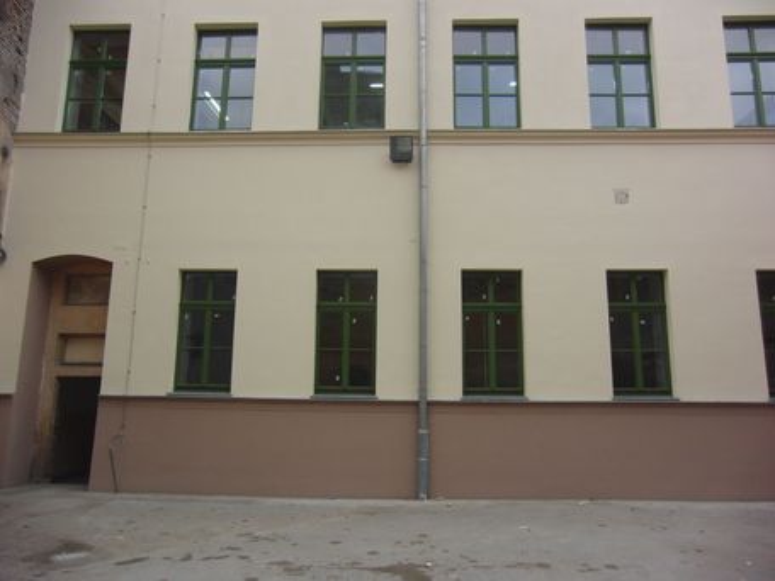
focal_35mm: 24
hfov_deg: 71.6
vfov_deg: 56.8
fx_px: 537
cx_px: 388
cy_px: 290
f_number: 3.2
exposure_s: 1/60
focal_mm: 4.3
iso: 160
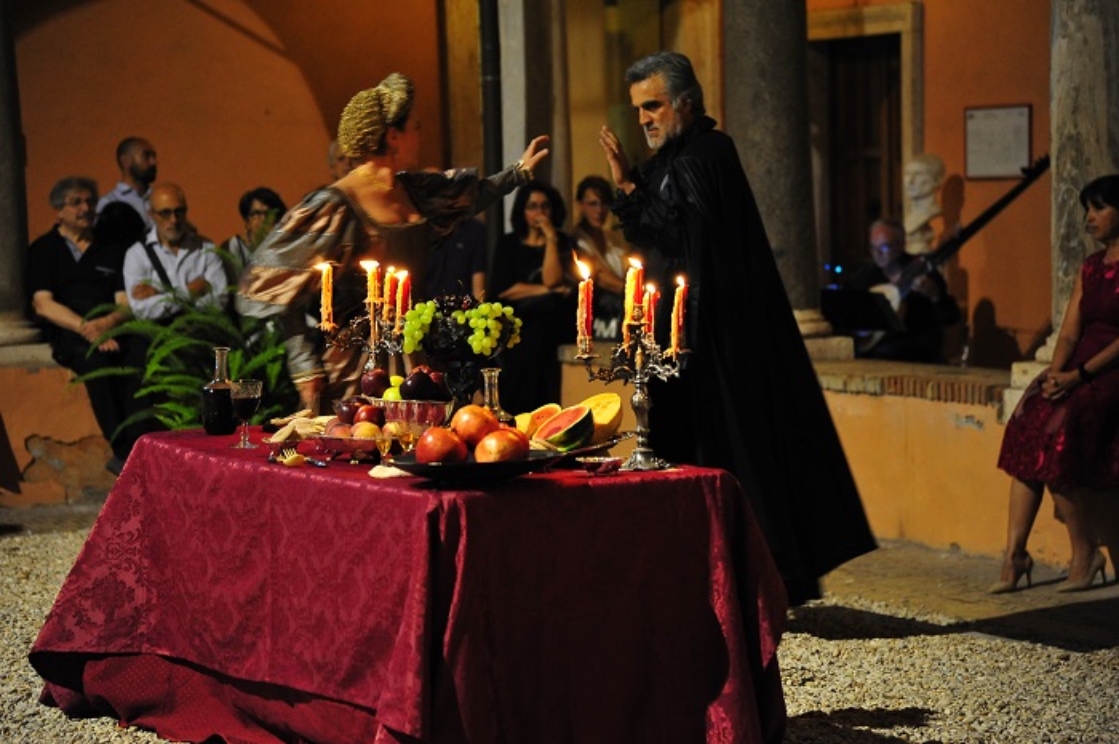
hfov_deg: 17.1
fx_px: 3726
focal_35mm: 120
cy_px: 372
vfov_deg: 11.4
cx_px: 560
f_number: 4
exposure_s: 1/30
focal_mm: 120
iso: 3200
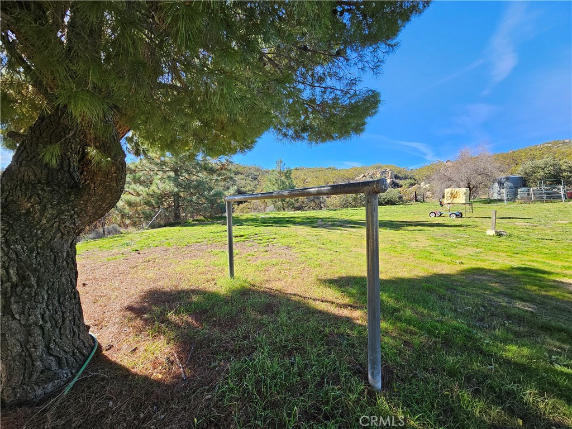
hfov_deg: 106.2
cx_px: 286
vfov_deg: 89.9
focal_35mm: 13
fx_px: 215
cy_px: 214
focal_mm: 2.2
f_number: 2.2
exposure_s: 1/551
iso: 50
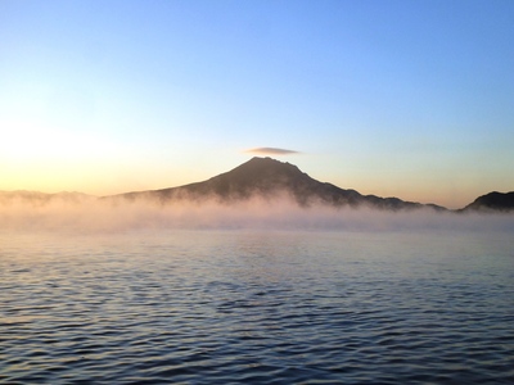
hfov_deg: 40.4
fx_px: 698
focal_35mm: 47
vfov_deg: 30.9
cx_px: 257
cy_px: 192
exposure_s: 1/500
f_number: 4
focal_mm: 8.4
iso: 160
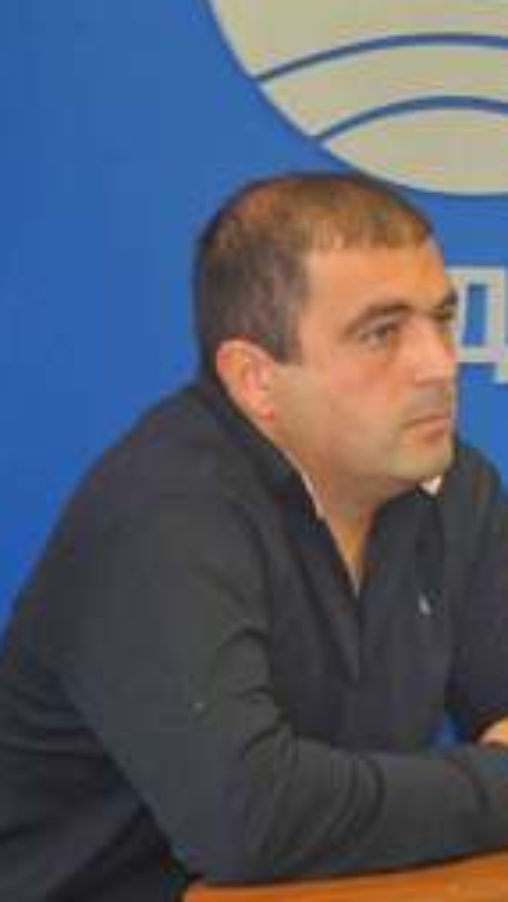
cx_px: 920
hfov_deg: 6.5
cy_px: 213
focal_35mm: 184
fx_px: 4403
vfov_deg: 11.7
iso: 1250
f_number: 4.8
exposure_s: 1/60
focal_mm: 48
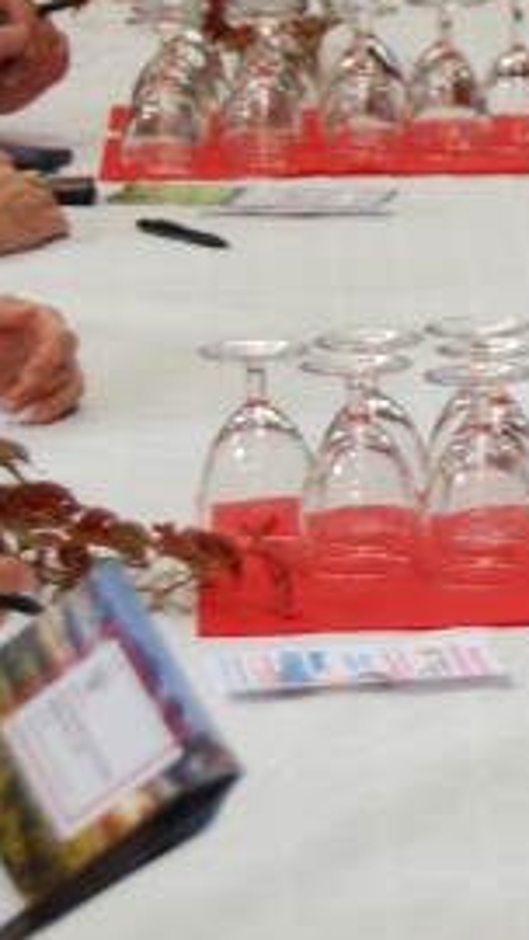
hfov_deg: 4.8
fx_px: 6230
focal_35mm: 250
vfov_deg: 8.6
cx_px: 799
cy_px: 188
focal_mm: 48
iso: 400
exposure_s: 1/40
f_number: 4.8
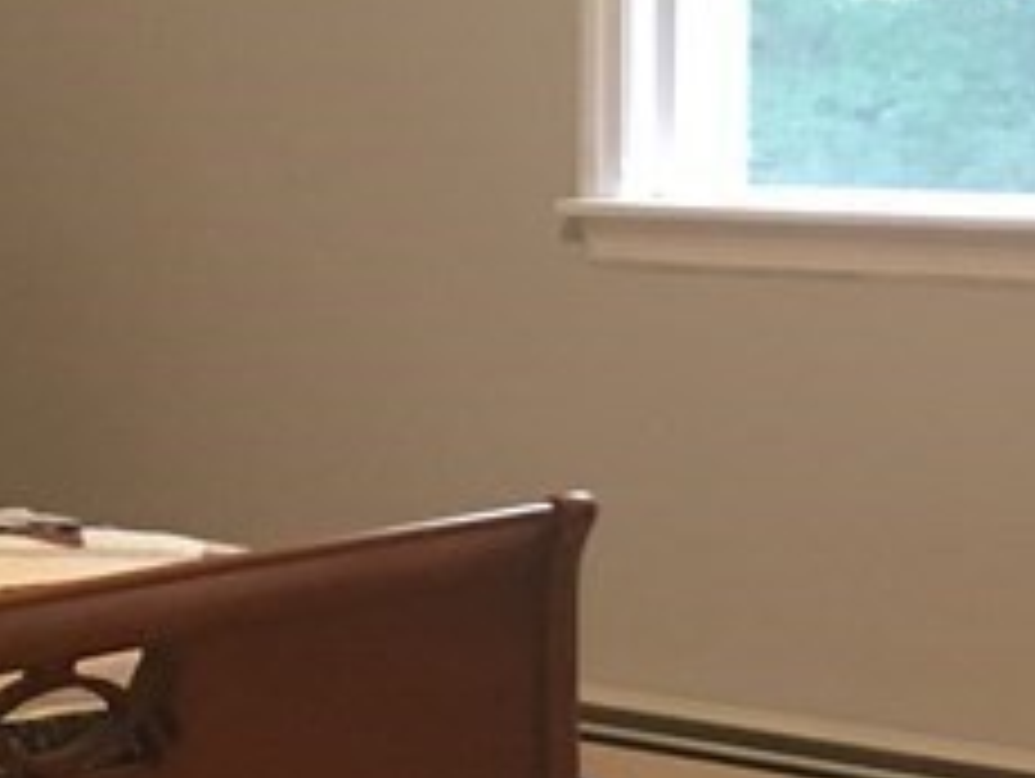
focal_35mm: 129
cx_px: -513
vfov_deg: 11.5
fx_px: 3861
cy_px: 301
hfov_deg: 14.3
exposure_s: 1/20
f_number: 2.2
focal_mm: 4.15
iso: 200
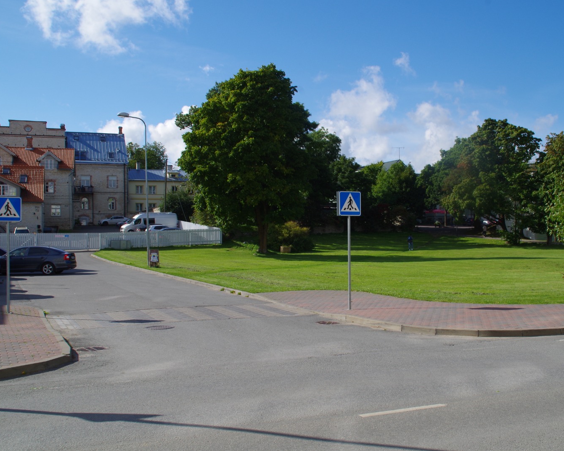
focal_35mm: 41
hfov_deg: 44.6
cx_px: 331
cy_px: 226
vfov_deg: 36.5
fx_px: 684
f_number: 11
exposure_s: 1/160
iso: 100
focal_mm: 24
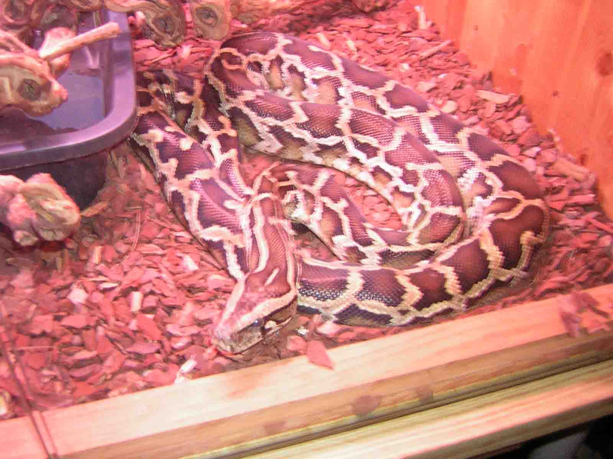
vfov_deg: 39.7
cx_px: 306
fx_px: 638
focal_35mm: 36
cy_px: 230
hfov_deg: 51.4
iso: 200
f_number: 2.6
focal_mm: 4.7
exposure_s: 1/6.7
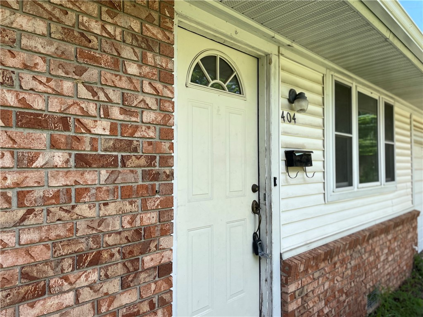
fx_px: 318
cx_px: 212
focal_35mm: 26
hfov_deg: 67.3
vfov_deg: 53.1
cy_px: 158
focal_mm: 4.2
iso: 50
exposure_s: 1/882
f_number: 1.6
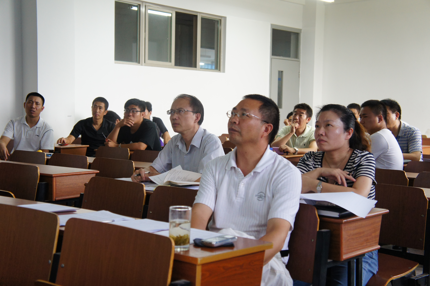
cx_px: 215
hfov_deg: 36.9
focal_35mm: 54
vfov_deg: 25.0
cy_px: 143
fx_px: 644
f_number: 4.5
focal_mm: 36
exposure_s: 1/60
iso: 1000
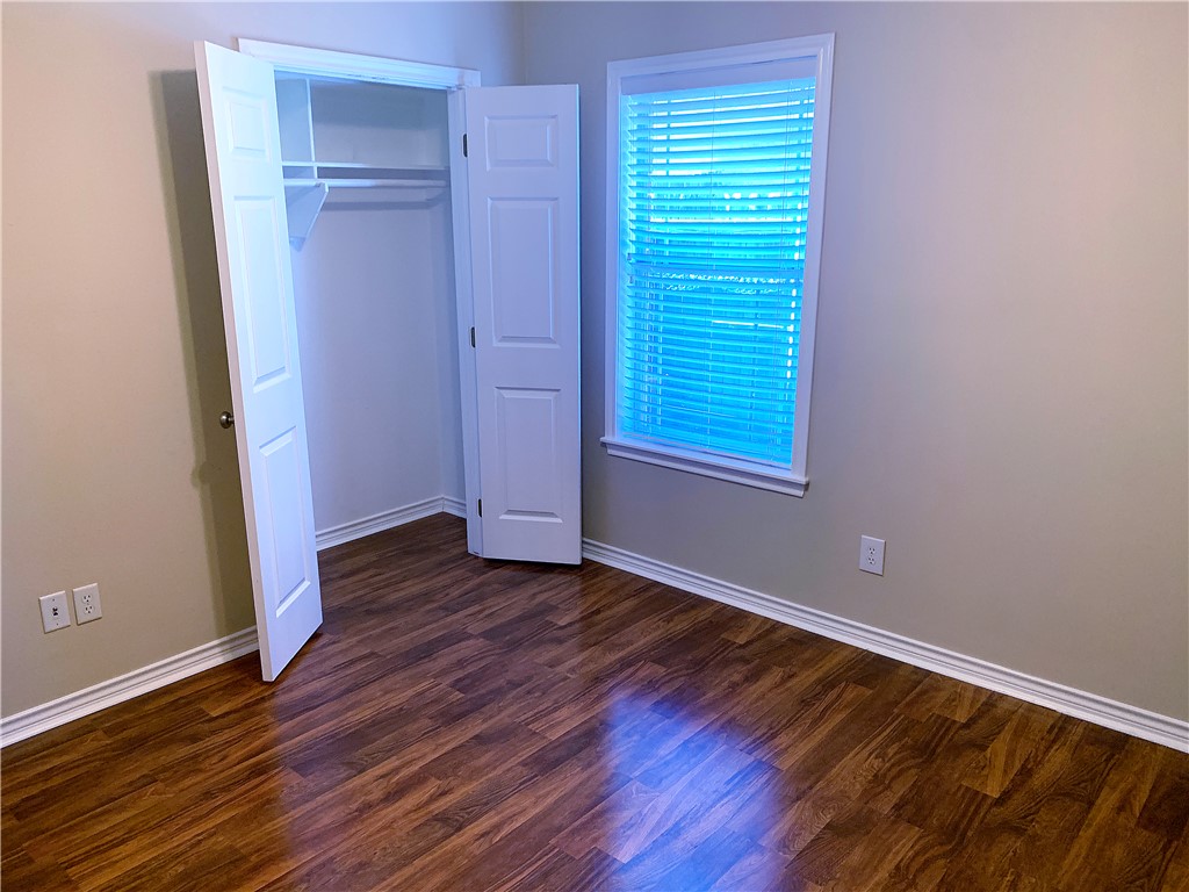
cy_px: 446
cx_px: 594
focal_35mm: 26
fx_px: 893
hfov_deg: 67.3
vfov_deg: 53.1
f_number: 1.8
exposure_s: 1/60
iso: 160
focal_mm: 4.25
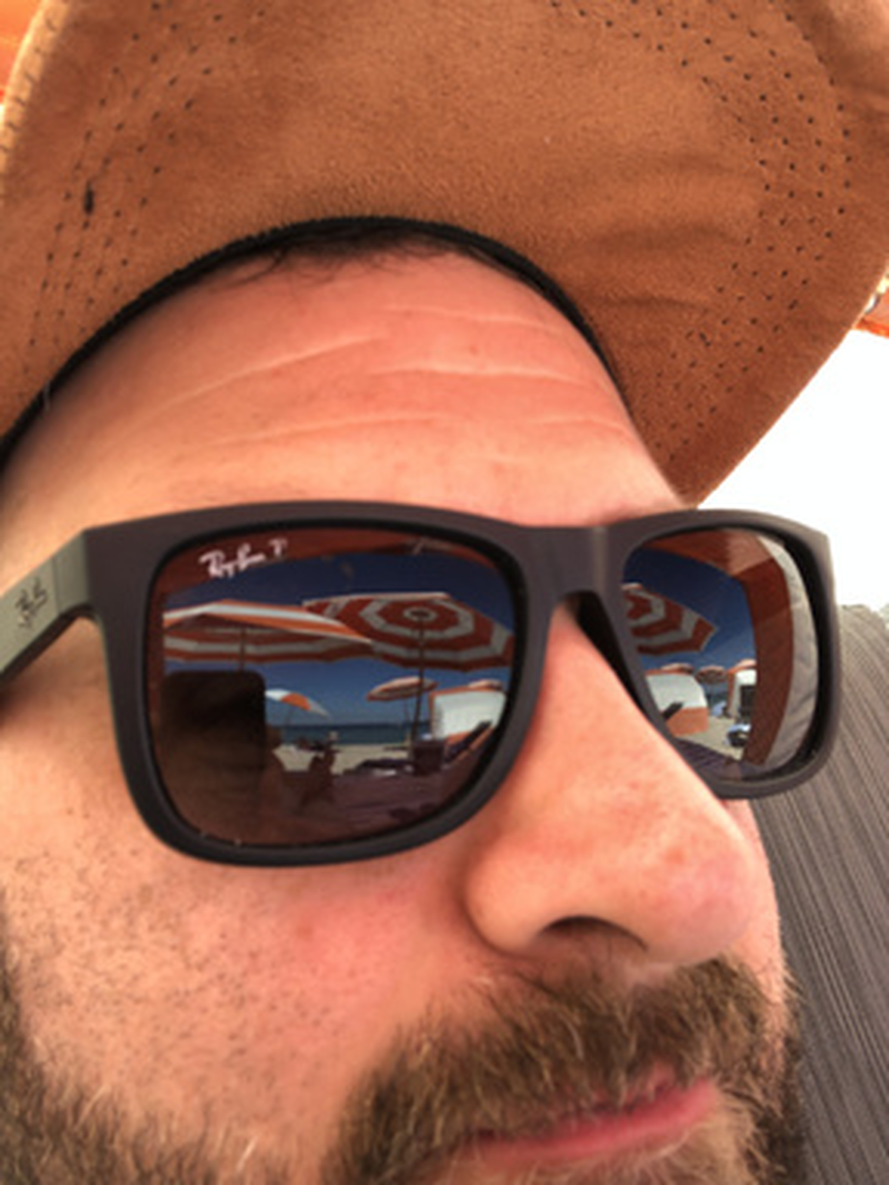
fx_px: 1096
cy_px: 592
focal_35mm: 32
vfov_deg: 56.8
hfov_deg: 44.2
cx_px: 444
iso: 20
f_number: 2.2
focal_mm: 2.87
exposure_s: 1/120
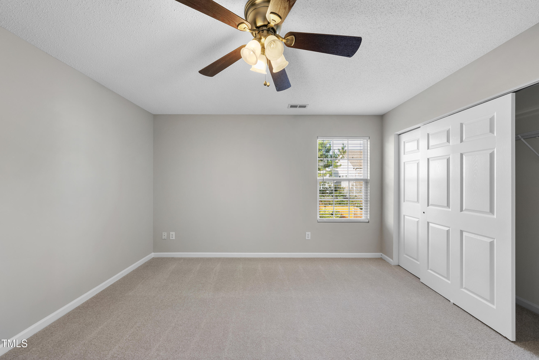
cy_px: 180
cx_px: 270
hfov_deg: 112.6
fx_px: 180
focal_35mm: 12
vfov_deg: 90.1
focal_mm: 12
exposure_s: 1/4
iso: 400
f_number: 7.1
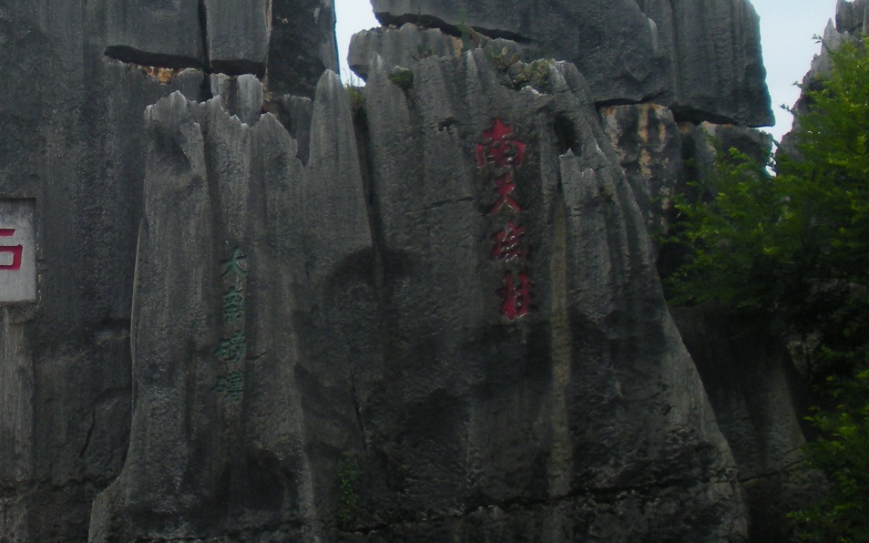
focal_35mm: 80
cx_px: 132
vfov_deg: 16.2
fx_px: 1894
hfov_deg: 25.2
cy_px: 110
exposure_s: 1/689
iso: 64
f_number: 3.5
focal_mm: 6.3
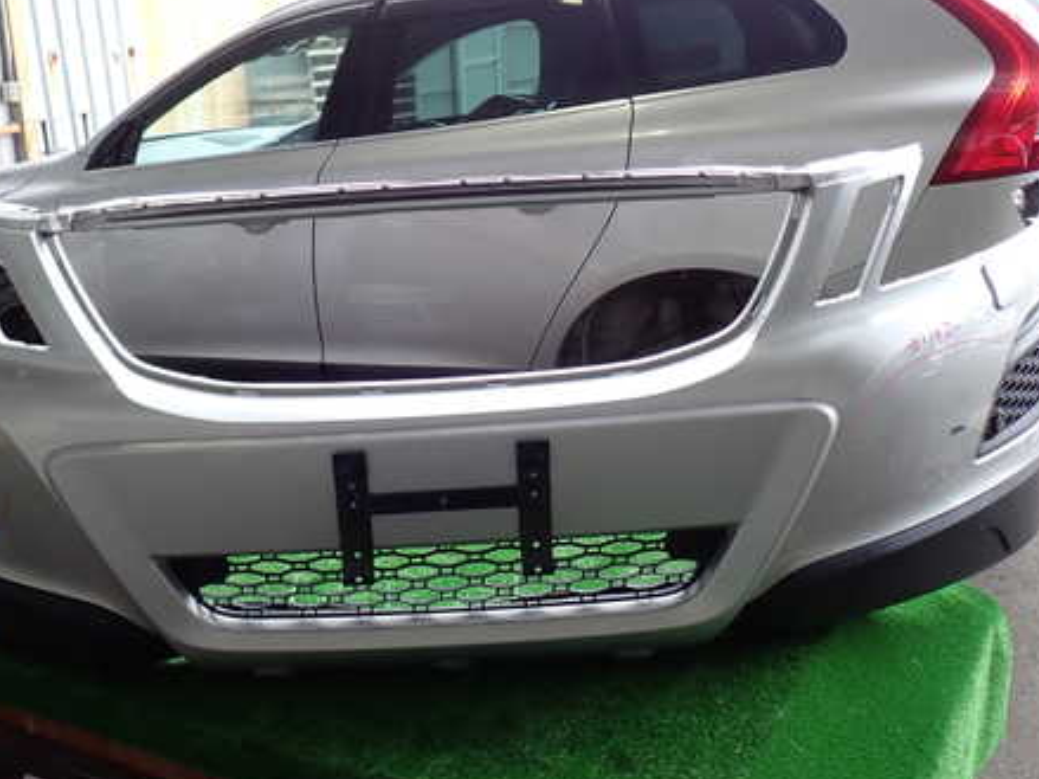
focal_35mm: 41
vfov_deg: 35.1
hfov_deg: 45.6
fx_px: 1230
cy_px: 381
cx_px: 421
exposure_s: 1/80
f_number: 3.2
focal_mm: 5.4
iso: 100
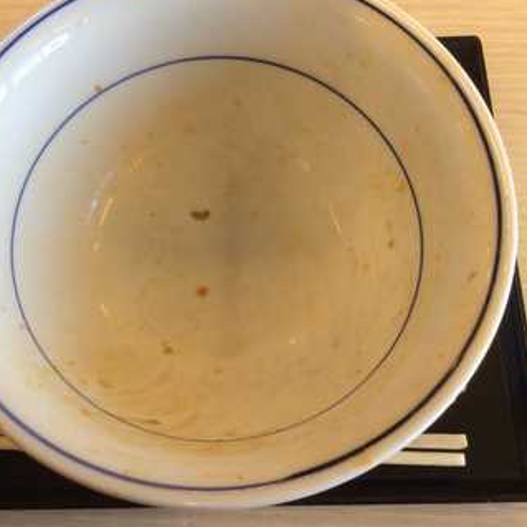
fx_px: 672
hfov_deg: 42.7
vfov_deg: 42.8
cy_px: 259
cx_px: 216
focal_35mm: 39
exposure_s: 1/120
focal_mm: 3.3
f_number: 2.4
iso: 64
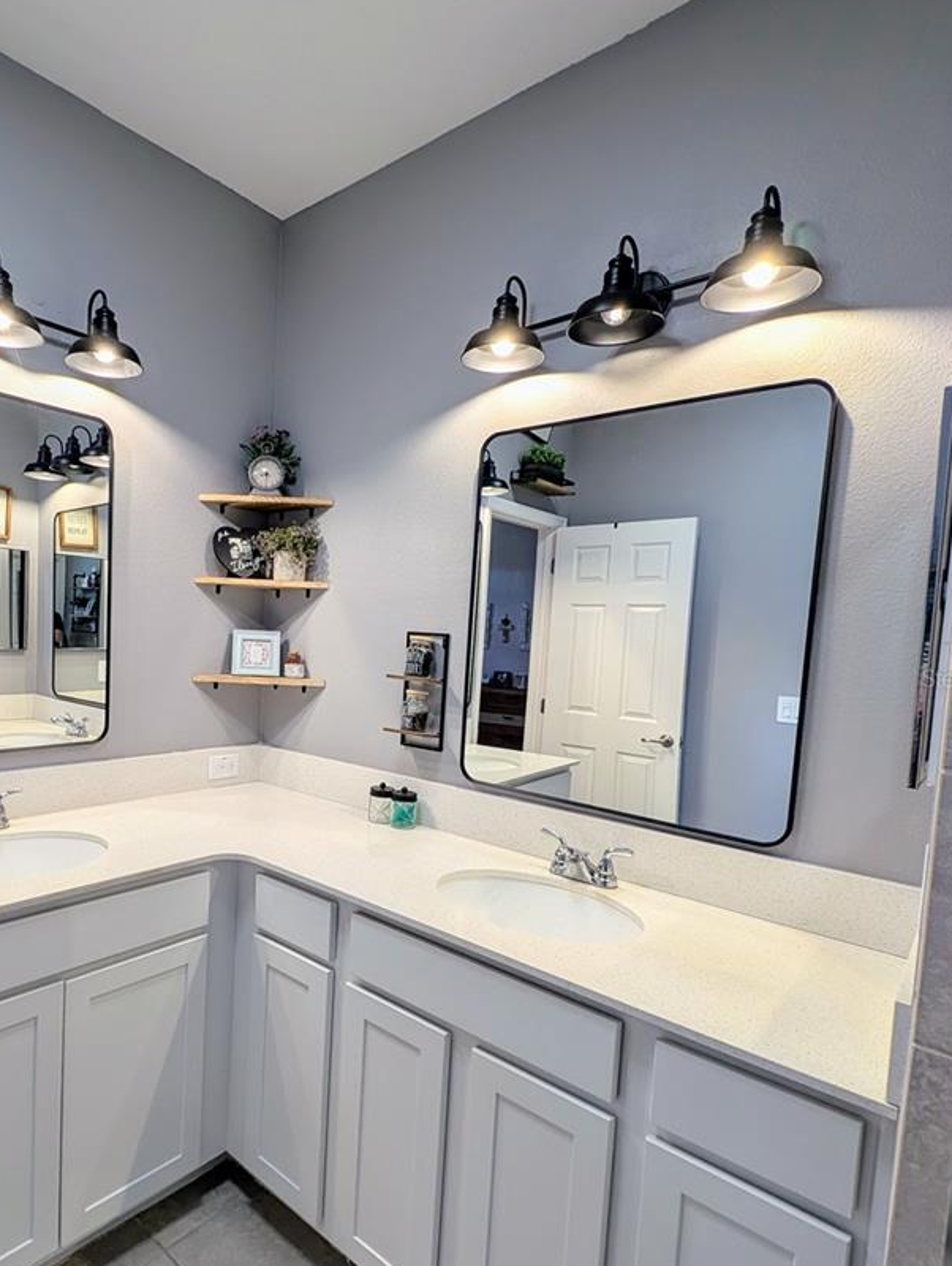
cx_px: 320
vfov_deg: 87.6
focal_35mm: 18
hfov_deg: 69.7
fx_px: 659
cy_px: 677
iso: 40
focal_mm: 2.23
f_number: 1.95
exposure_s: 1/30
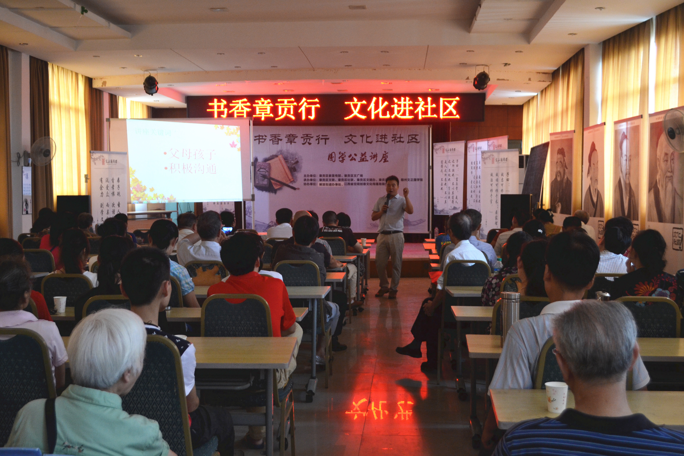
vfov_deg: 28.1
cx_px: 342
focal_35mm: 48
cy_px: 228
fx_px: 912
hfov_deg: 41.1
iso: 900
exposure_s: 1/30
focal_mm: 32
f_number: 5.6
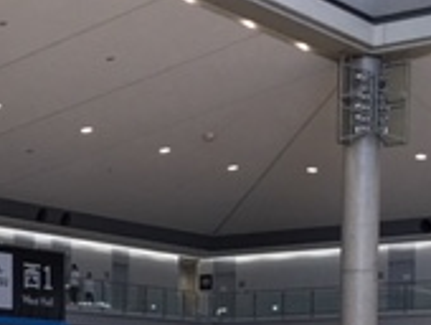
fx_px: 1359
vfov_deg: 12.7
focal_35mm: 109
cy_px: 526
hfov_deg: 17.9
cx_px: 112
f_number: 2.2
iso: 25
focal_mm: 4.15
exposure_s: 1/30
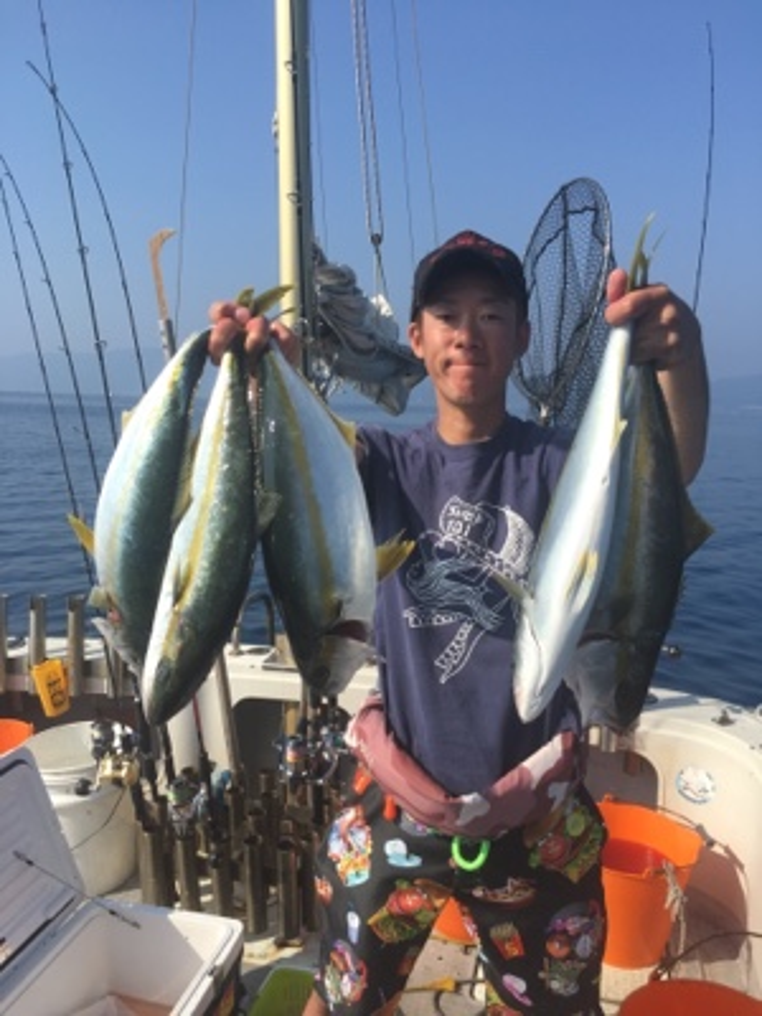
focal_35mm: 29
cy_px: 508
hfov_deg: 48.2
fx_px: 851
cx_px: 381
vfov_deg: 61.7
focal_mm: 4.15
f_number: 2.2
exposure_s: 1/1374
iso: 25
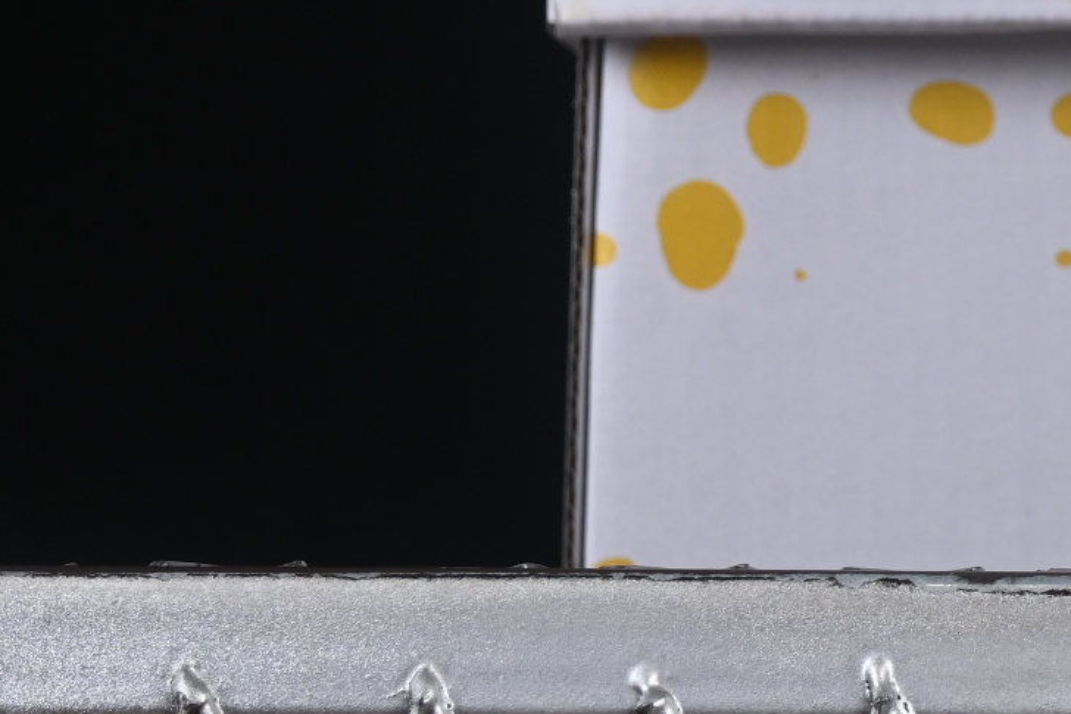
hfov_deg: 7.0
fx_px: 8536
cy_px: -277
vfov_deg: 4.8
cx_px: 2035
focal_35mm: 287
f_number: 8
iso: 160
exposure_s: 1/80
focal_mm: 50
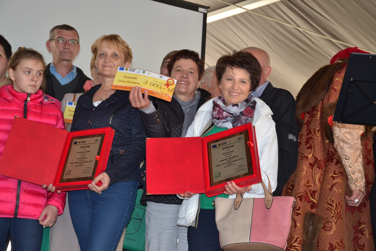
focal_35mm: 68
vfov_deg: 20.2
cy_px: 126
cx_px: 188
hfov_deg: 29.9
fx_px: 705
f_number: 4.8
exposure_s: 1/60
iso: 800
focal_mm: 45
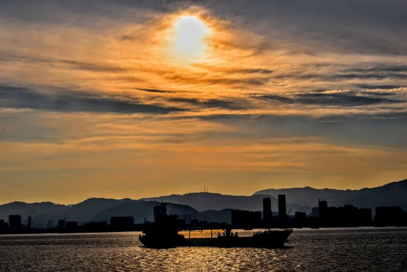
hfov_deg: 35.1
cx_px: 204
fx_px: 644
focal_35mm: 57
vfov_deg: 23.8
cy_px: 136
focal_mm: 38
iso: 200
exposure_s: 1/1000
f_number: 13
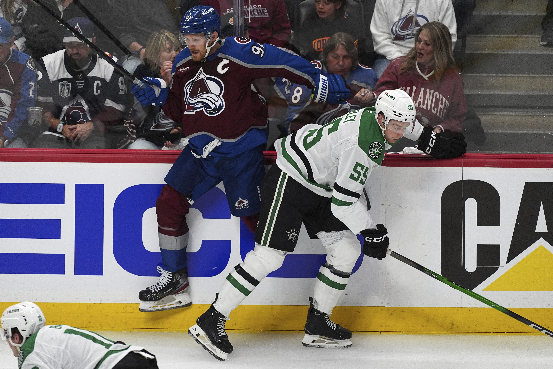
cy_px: 184
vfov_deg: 2.3
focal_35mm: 600
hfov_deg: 3.4
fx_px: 9216
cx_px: 276
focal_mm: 600
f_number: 4
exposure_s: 1/2500
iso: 2500
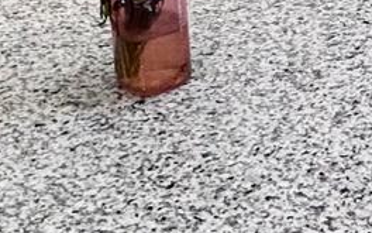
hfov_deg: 18.0
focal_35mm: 115
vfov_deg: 10.0
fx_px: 1166
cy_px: -315
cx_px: 283
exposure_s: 1/120
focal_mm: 2.22
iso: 160
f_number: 2.2
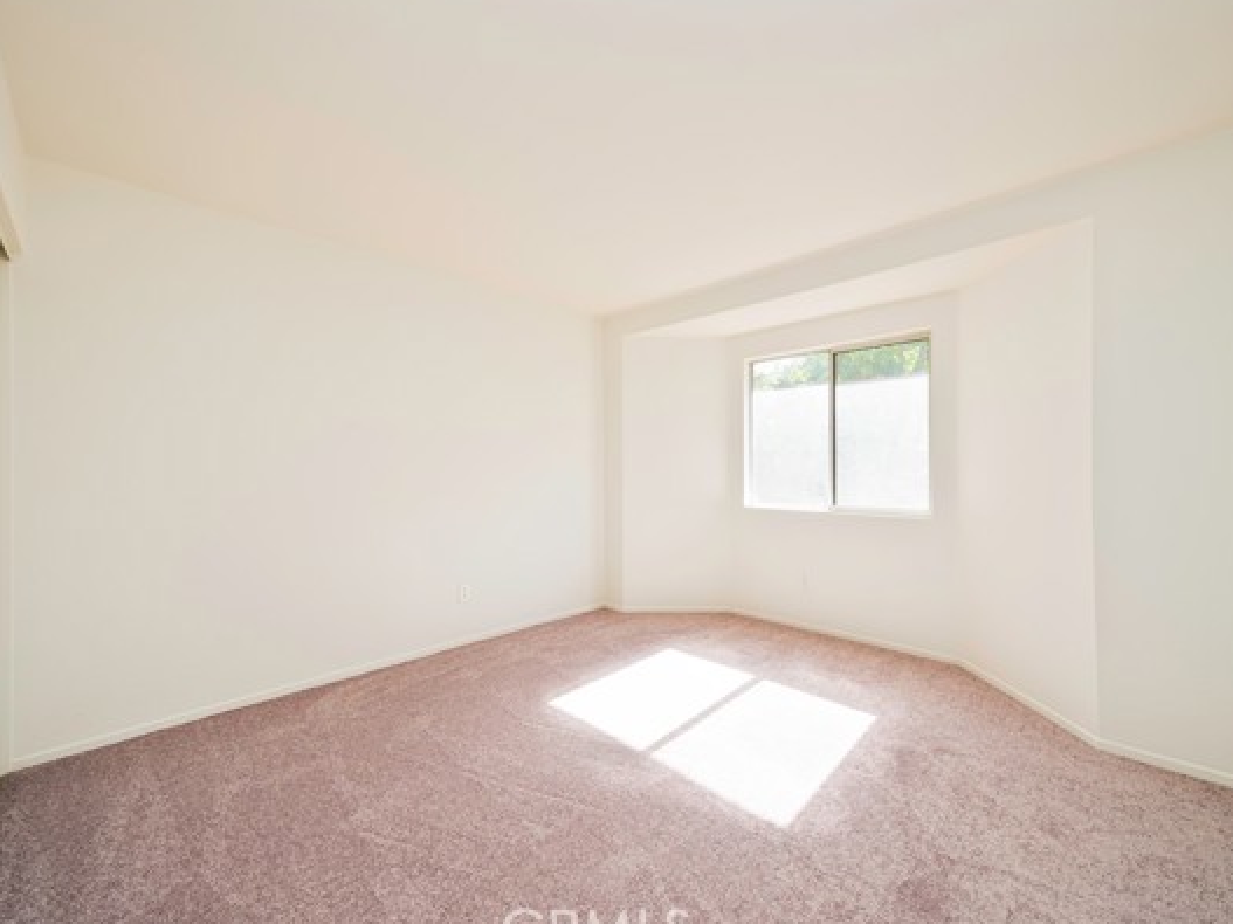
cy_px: 466
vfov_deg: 85.6
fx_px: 499
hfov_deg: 102.1
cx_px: 632
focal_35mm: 14
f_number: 4.5
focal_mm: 12
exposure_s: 1/200
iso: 100
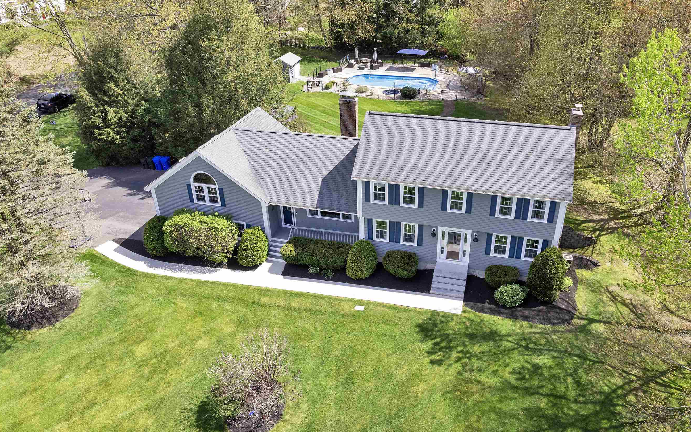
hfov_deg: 70.3
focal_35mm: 26
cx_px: 378
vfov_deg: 47.6
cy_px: 210
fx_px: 490
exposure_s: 1/20
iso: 100
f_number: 2.8
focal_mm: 8.38
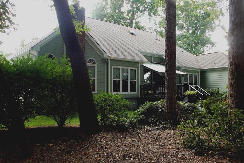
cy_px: 81
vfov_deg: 41.1
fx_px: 217
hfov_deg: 58.7
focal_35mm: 32
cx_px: 121
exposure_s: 1/40
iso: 80
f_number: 3.3
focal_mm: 5.3
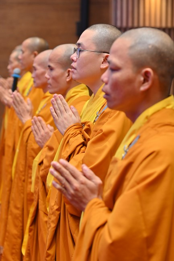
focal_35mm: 120
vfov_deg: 17.1
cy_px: 130
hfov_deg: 11.4
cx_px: 87
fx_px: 870
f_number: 5.6
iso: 1250
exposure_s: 1/80
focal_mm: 120
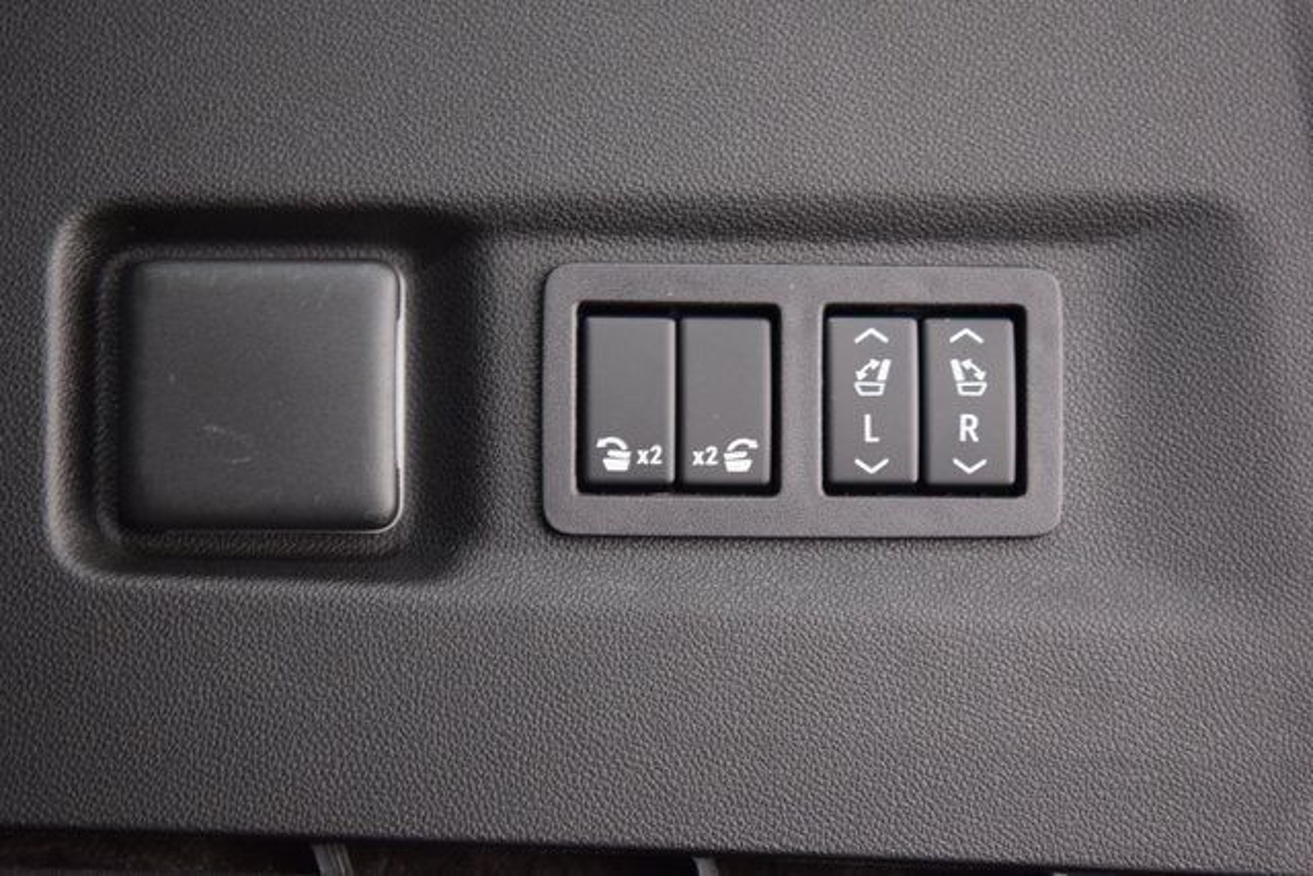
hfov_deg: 27.0
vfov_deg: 18.2
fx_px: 2736
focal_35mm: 75
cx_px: 656
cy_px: 438
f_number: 2.8
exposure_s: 1/10
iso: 1600
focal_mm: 50
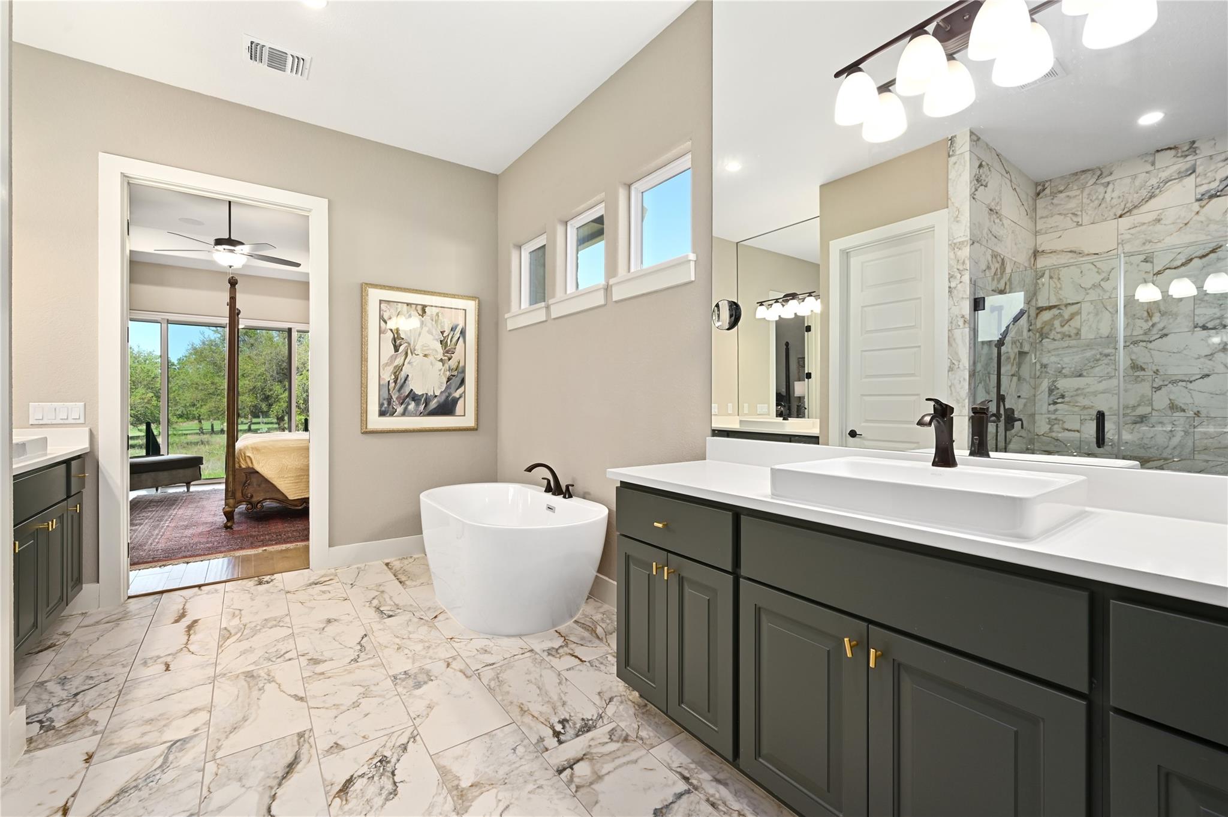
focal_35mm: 15
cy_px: 408
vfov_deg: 77.2
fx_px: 511
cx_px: 614
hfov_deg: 100.4
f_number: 8
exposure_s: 1/10
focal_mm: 15
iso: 800
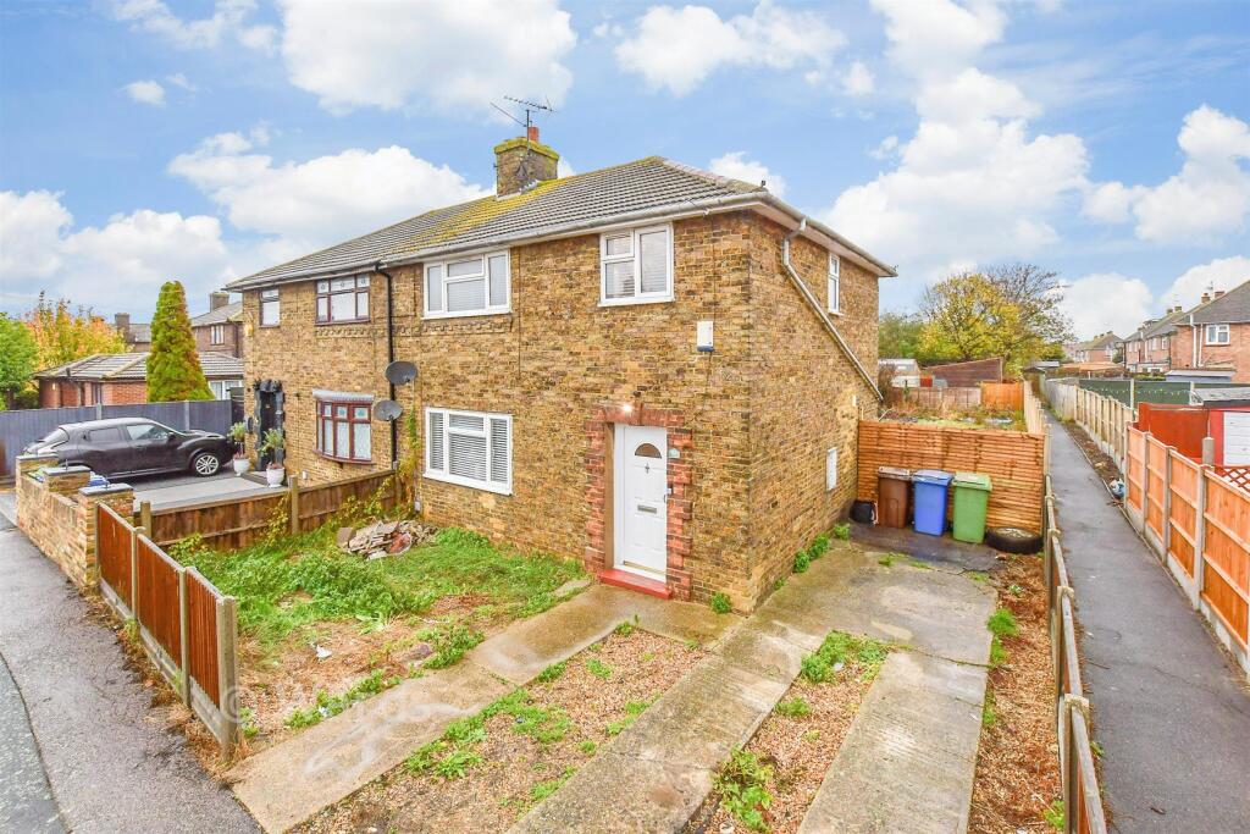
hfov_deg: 100.4
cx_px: 625
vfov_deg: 77.3
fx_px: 521
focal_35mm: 15
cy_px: 417
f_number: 8
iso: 400
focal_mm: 10
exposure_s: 1/160
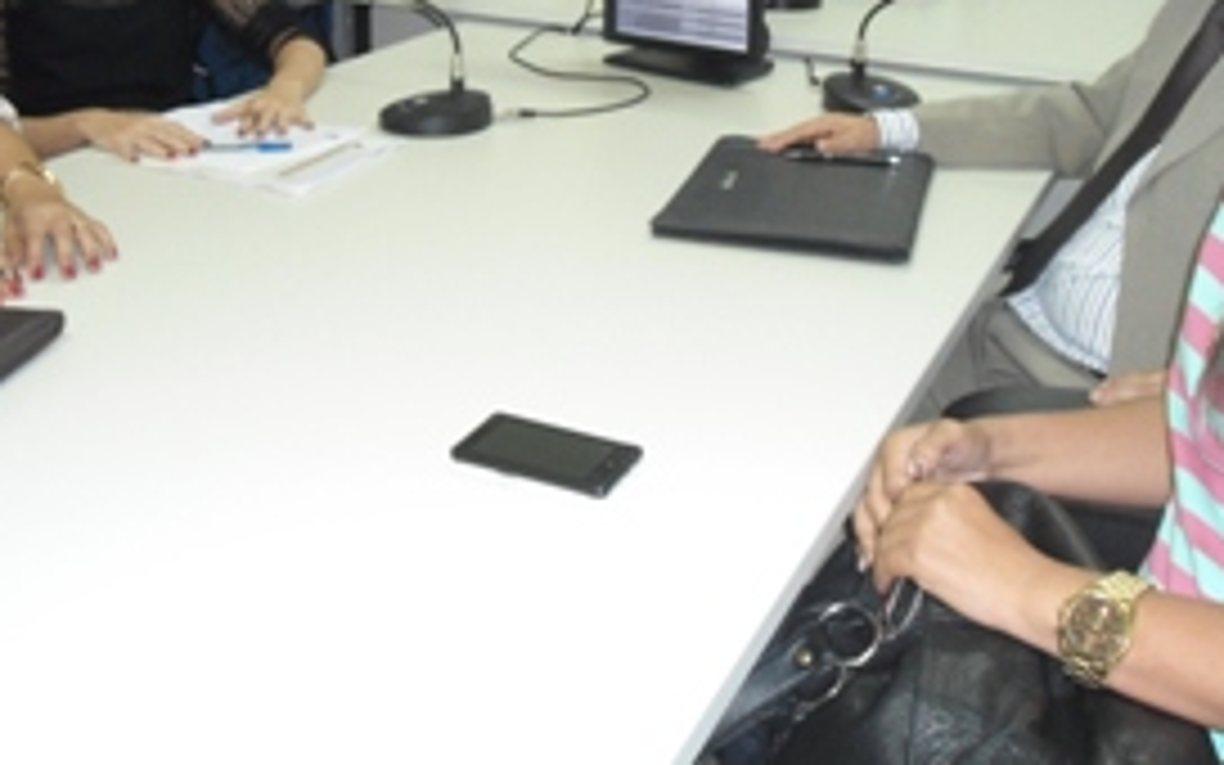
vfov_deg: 28.1
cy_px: 164
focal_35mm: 45
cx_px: 630
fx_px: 1501
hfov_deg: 44.4
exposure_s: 1/30
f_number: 2.8
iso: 200
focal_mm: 4.7
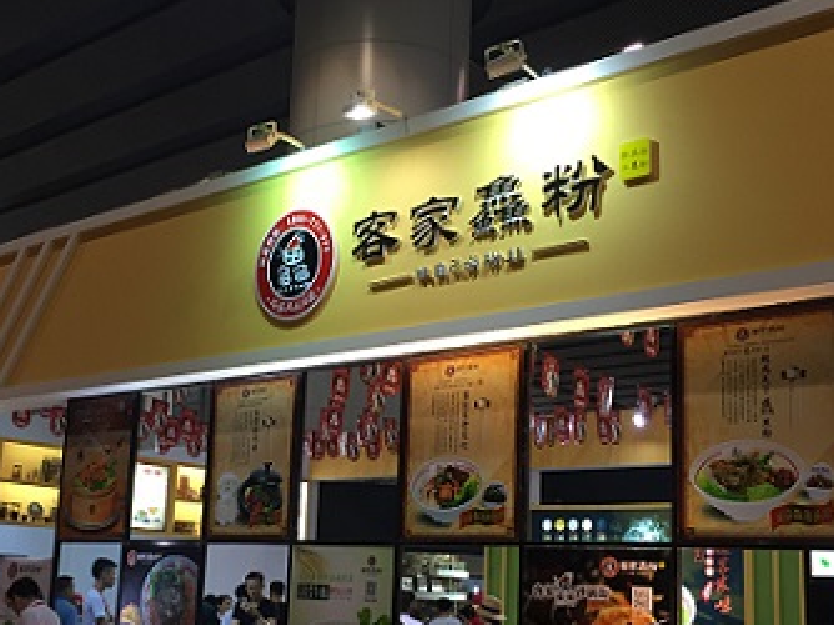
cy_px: 374
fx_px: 1107
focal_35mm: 46
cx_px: 382
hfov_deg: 41.2
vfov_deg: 31.4
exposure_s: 1/30
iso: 32
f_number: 2.2
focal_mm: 4.15
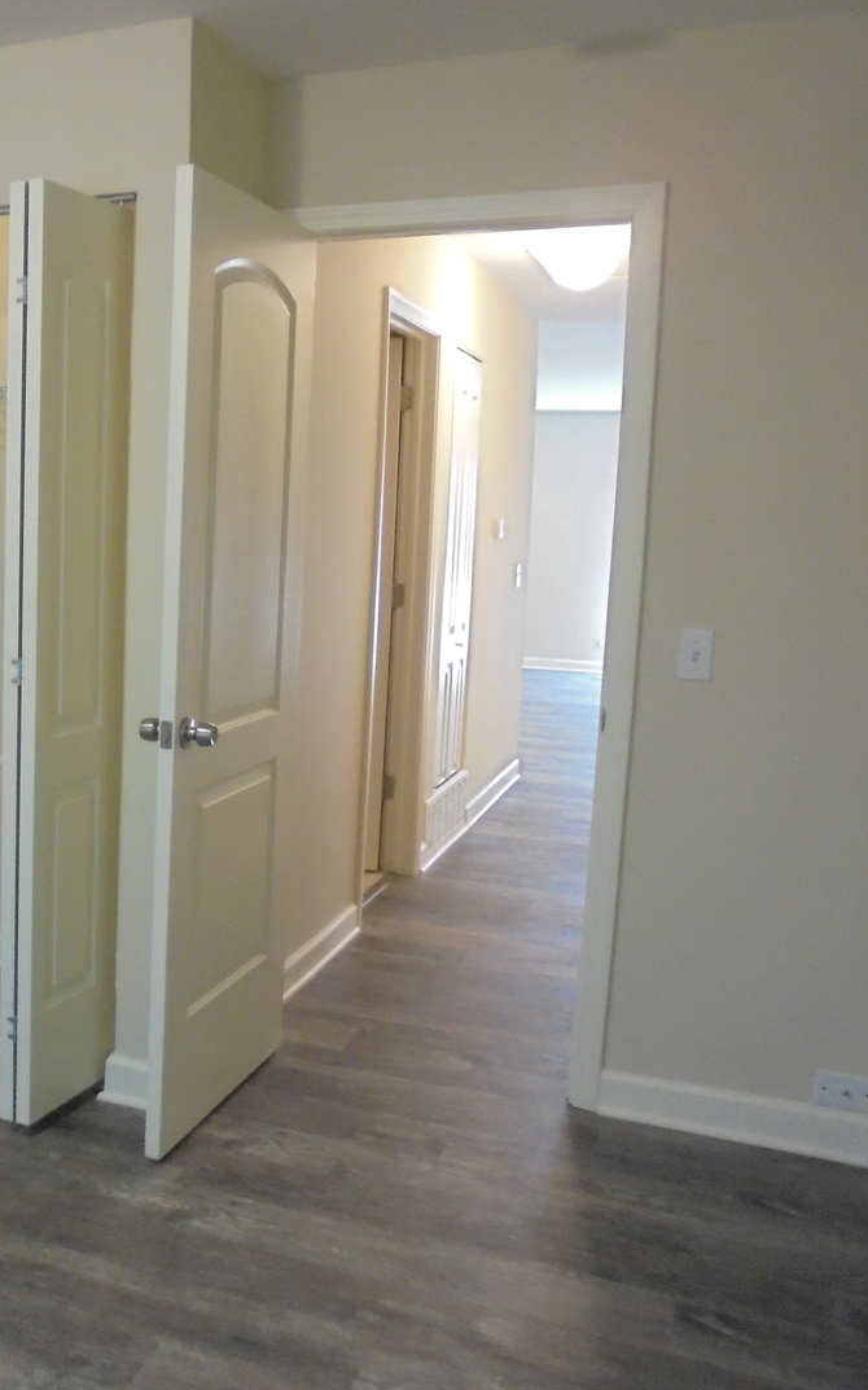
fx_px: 1401
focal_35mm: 37
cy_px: 696
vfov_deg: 52.8
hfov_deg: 31.9
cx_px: 10
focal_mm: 4.6
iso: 400
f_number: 3.5
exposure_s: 1/15
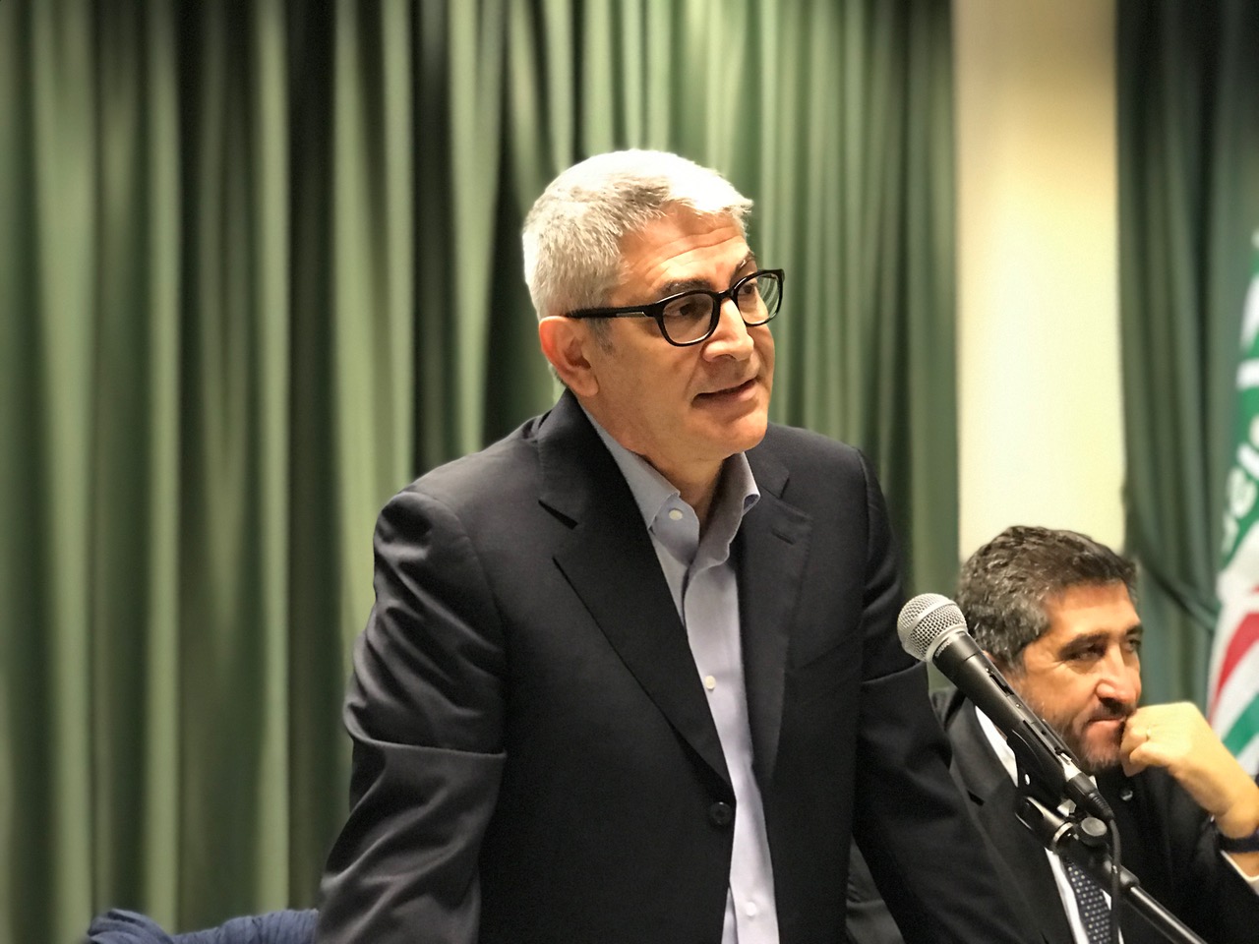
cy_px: 472
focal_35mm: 57
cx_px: 630
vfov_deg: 25.7
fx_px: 2073
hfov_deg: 33.8
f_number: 2.8
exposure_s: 1/50
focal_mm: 6.6
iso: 640
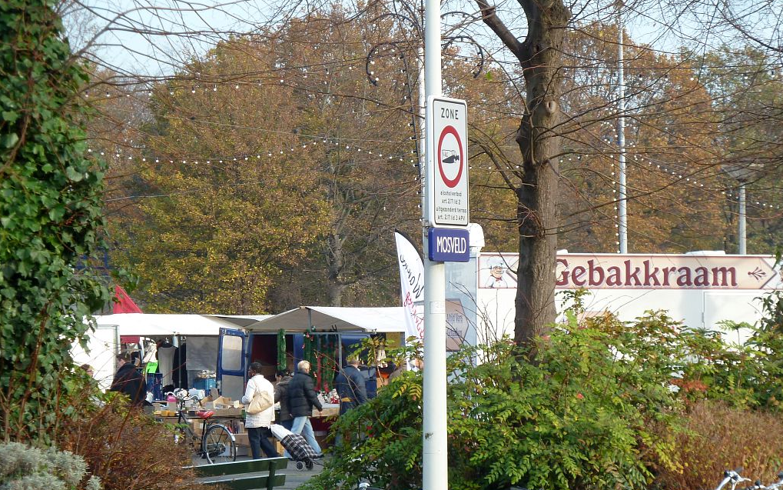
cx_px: 391
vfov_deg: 9.0
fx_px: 3116
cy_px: 289
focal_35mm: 146
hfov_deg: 14.3
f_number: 4.5
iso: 80
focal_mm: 22.5
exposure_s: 1/80
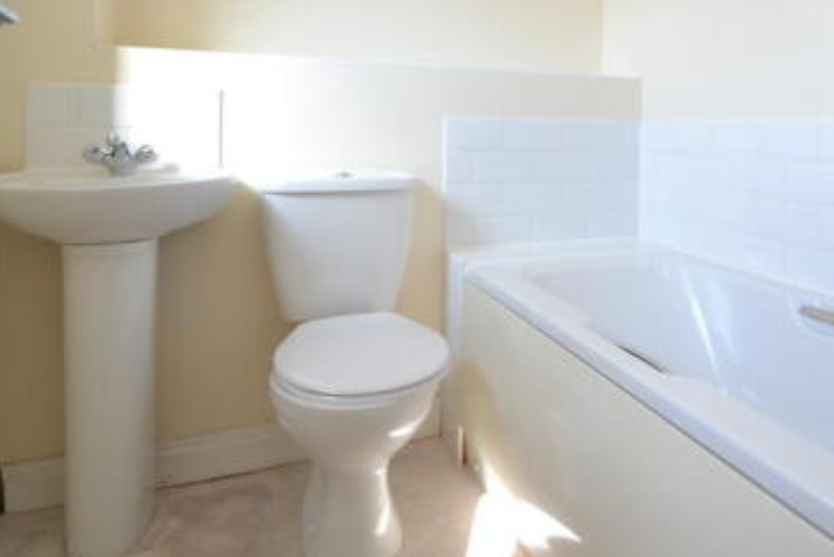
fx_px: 626
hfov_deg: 64.5
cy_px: 113
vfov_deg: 45.6
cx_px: 595
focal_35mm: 27
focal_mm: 10
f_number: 5
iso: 400
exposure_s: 1/100
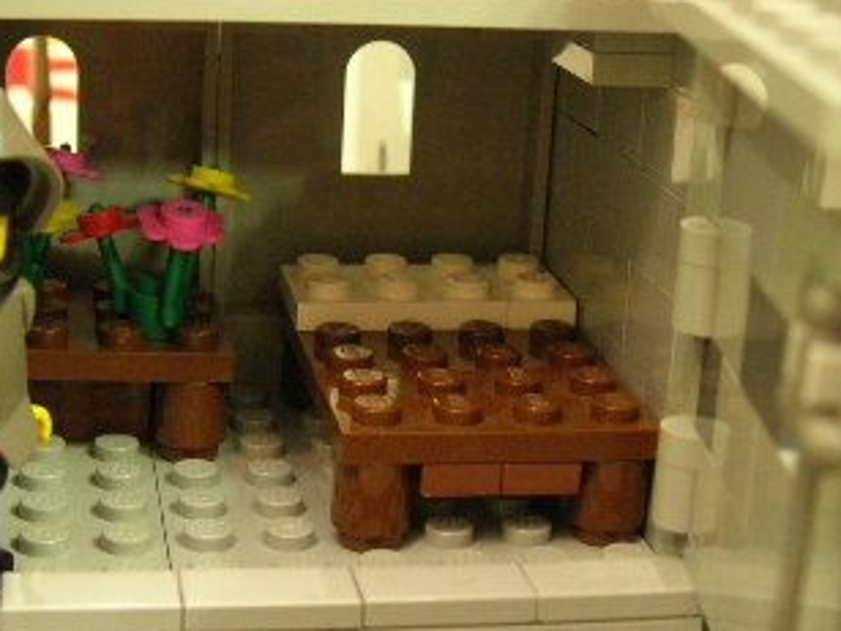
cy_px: 336
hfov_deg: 24.6
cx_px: 289
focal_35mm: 79
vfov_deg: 18.7
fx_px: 1919
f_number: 2.8
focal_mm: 7.8
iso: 153
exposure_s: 1/3.7
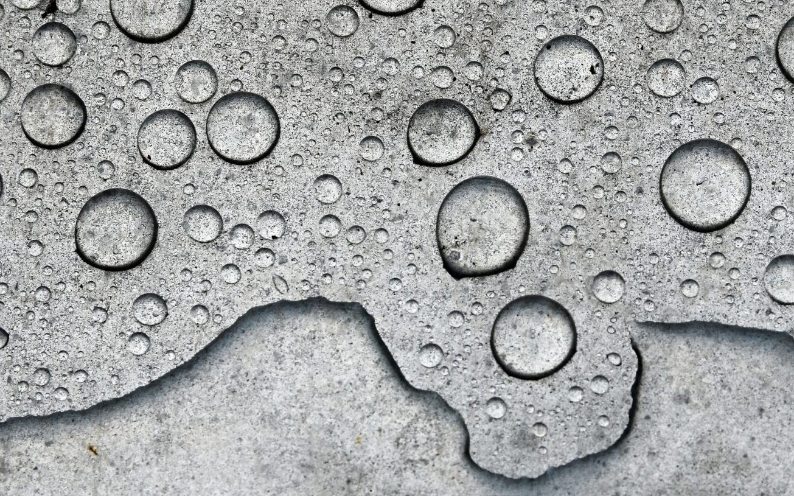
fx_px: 3245
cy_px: 56
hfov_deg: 13.9
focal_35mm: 150
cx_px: 485
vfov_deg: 8.7
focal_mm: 50
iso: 400
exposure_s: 1/400
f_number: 8
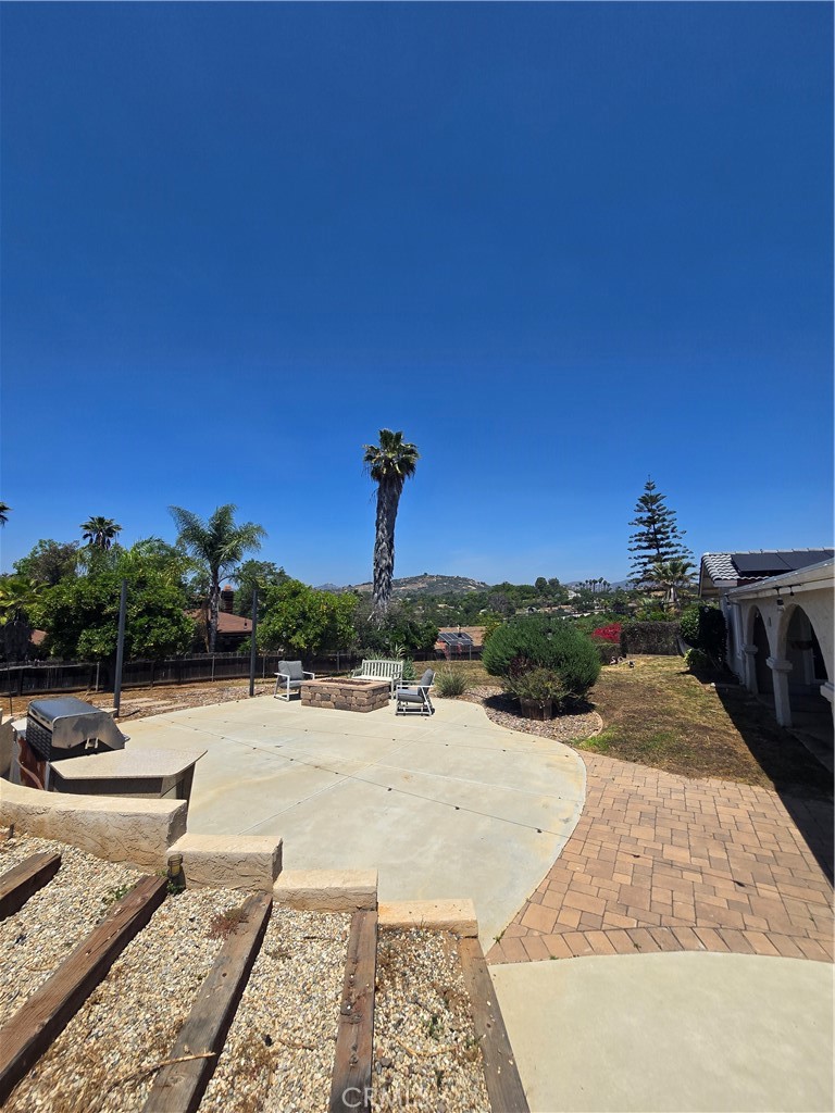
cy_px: 556
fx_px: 418
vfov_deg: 106.2
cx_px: 418
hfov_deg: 89.9
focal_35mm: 13
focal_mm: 2.2
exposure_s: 1/3238
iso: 50
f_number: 2.2
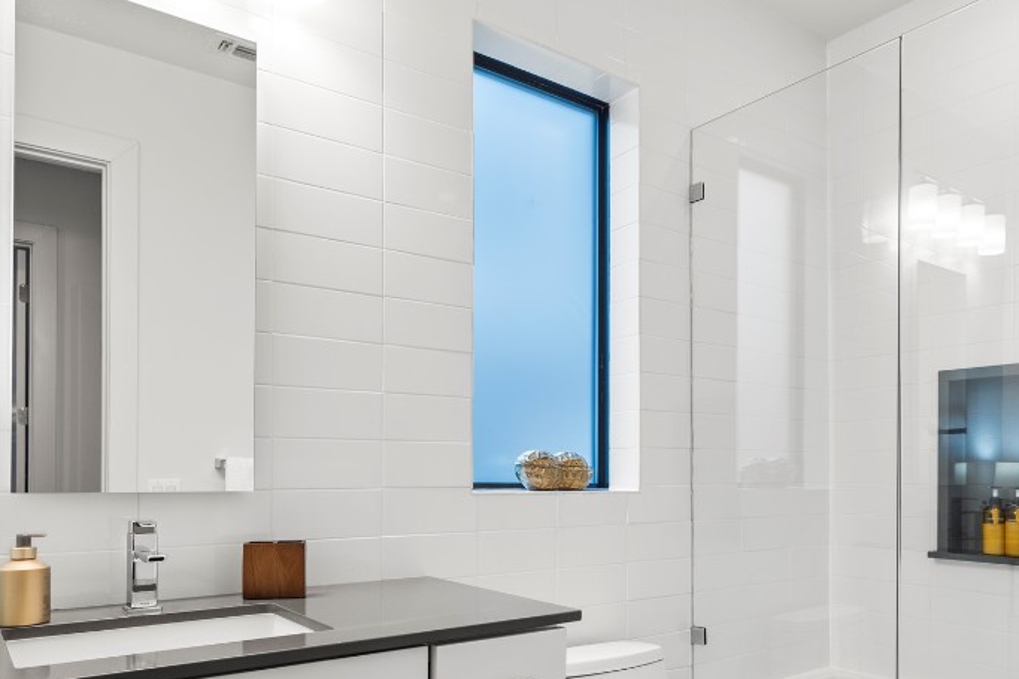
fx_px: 764
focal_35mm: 27
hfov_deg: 67.2
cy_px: 481
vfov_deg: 46.7
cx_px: 558
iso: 125
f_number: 8
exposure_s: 1/2.5
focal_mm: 16
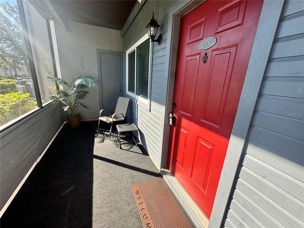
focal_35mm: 14
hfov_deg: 102.1
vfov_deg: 85.7
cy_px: 114
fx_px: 123
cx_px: 152
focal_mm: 2.22
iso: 40
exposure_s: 1/220
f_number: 2.2
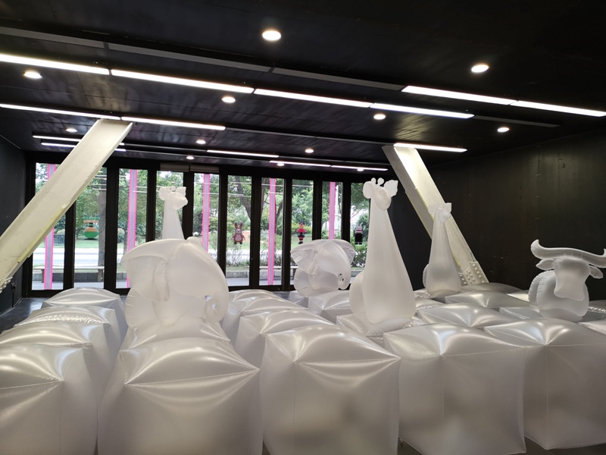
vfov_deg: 51.4
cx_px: 303
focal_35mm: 27
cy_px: 228
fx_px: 473
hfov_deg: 65.3
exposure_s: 1/50
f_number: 1.8
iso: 160
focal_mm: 3.95
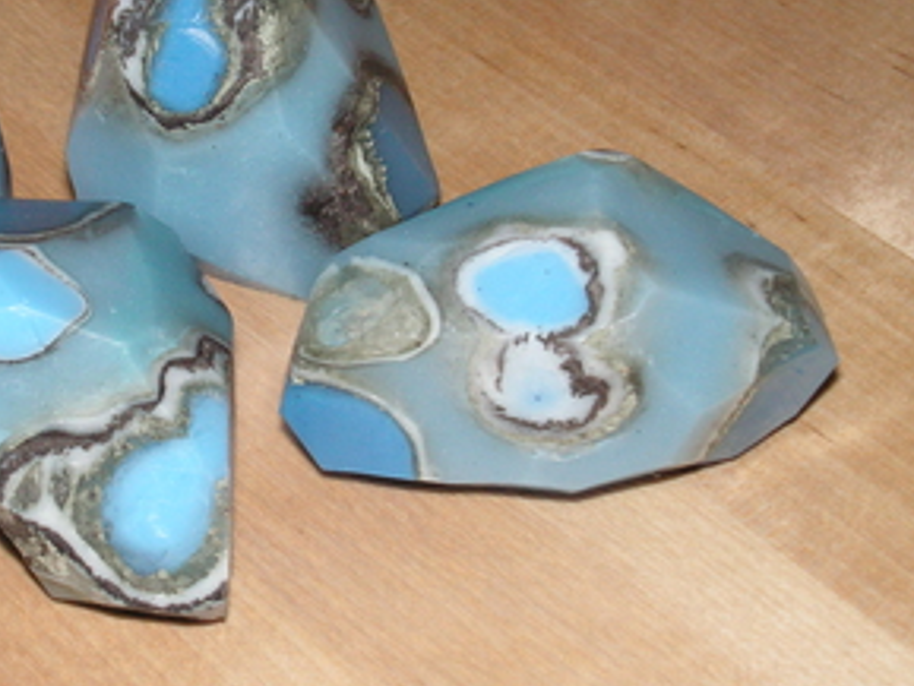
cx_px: 212
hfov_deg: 18.4
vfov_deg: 14.0
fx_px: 2800
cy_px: 250
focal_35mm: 106
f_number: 4.8
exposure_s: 1/250
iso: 100
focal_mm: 11.4
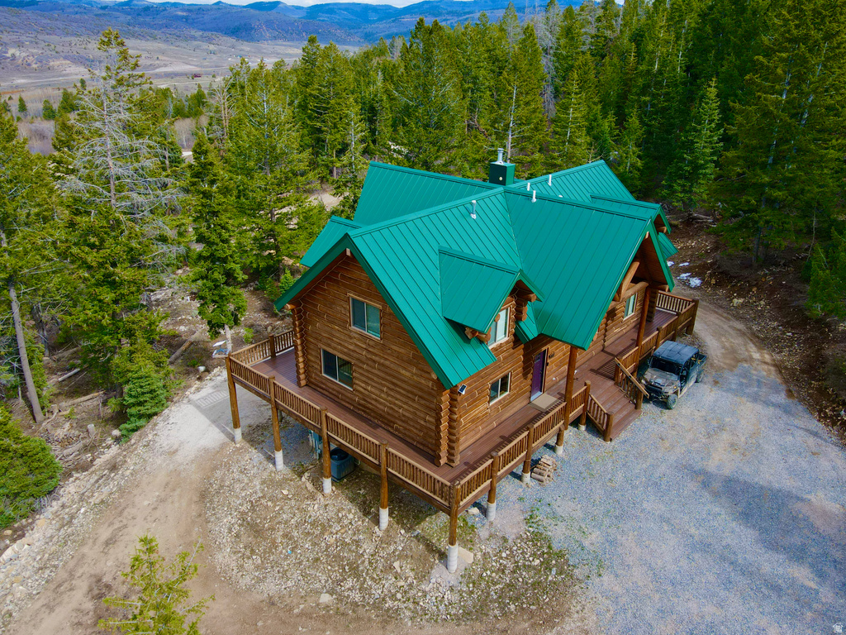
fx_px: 587
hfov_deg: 71.6
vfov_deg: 56.8
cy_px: 318
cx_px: 423
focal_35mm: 24
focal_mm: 4.5
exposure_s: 1/320
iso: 100
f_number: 2.8
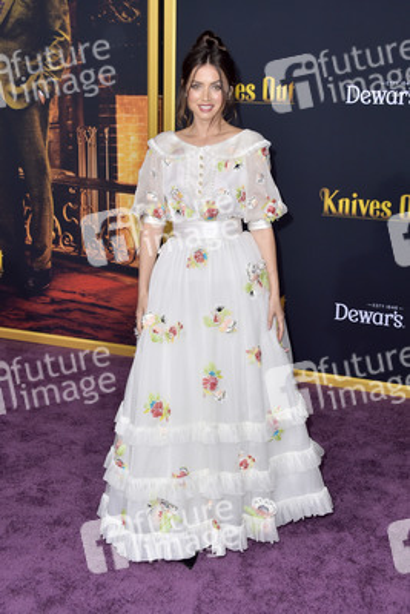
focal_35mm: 44
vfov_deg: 44.5
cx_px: 205
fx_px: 751
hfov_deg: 30.5
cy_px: 307
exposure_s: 1/250
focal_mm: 44
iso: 500
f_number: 7.1
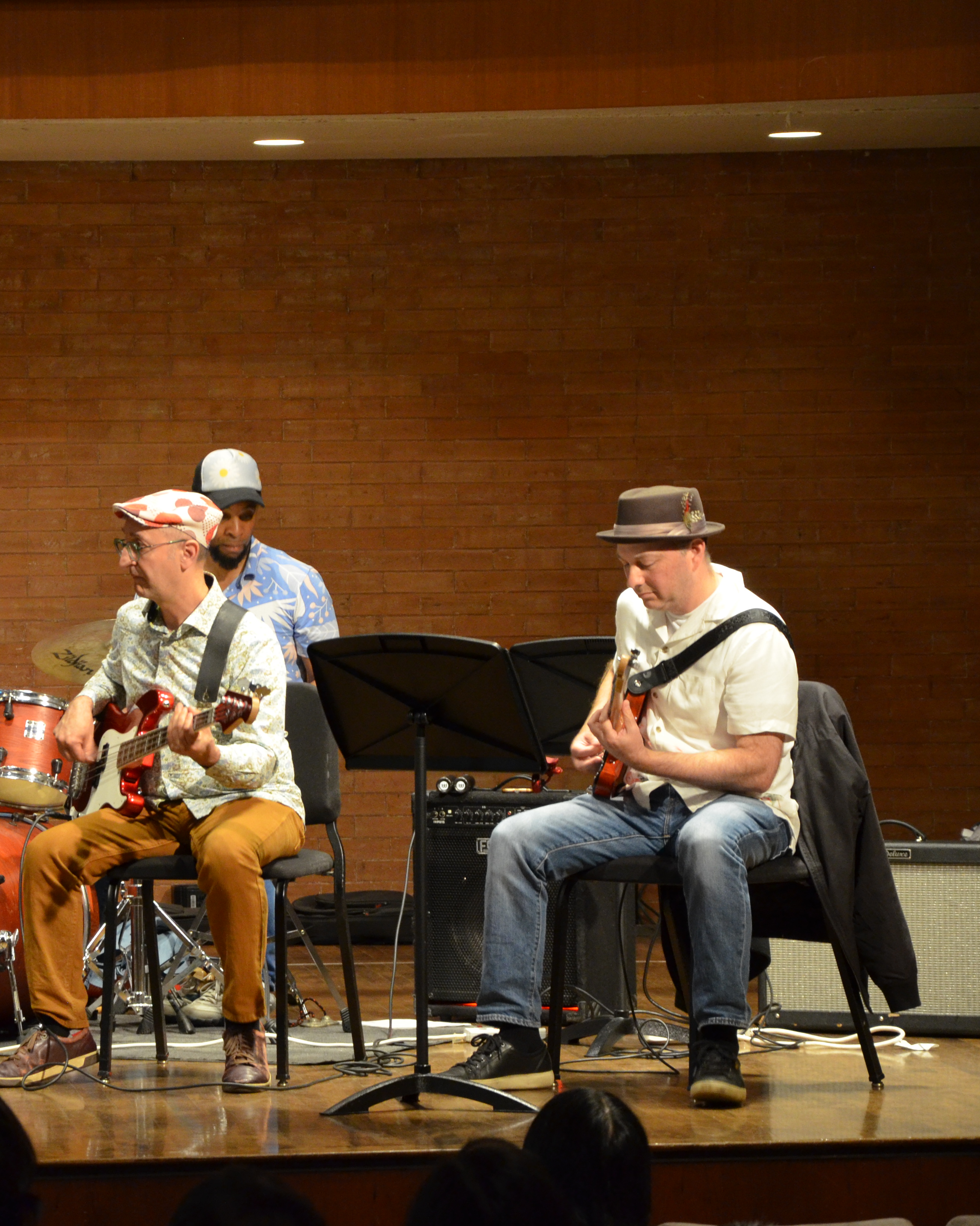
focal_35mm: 170
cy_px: 612
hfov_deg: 9.1
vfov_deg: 11.4
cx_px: 100
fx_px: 6164
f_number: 5.3
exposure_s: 1/30
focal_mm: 80
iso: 1600
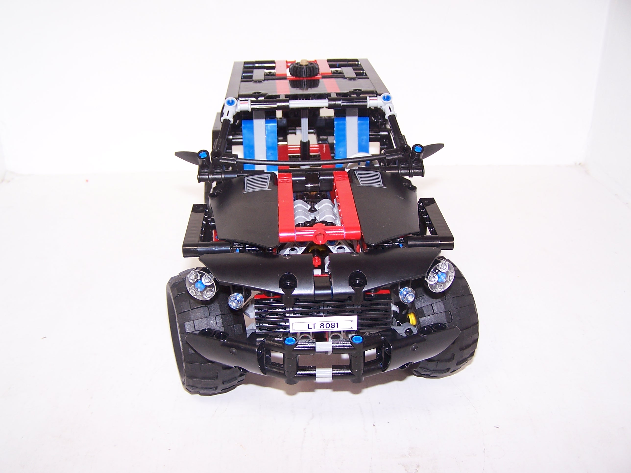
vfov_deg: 37.7
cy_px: 236
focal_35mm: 38
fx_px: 693
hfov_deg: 49.0
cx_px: 316
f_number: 2.8
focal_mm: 6.3
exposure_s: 1/60
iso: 80
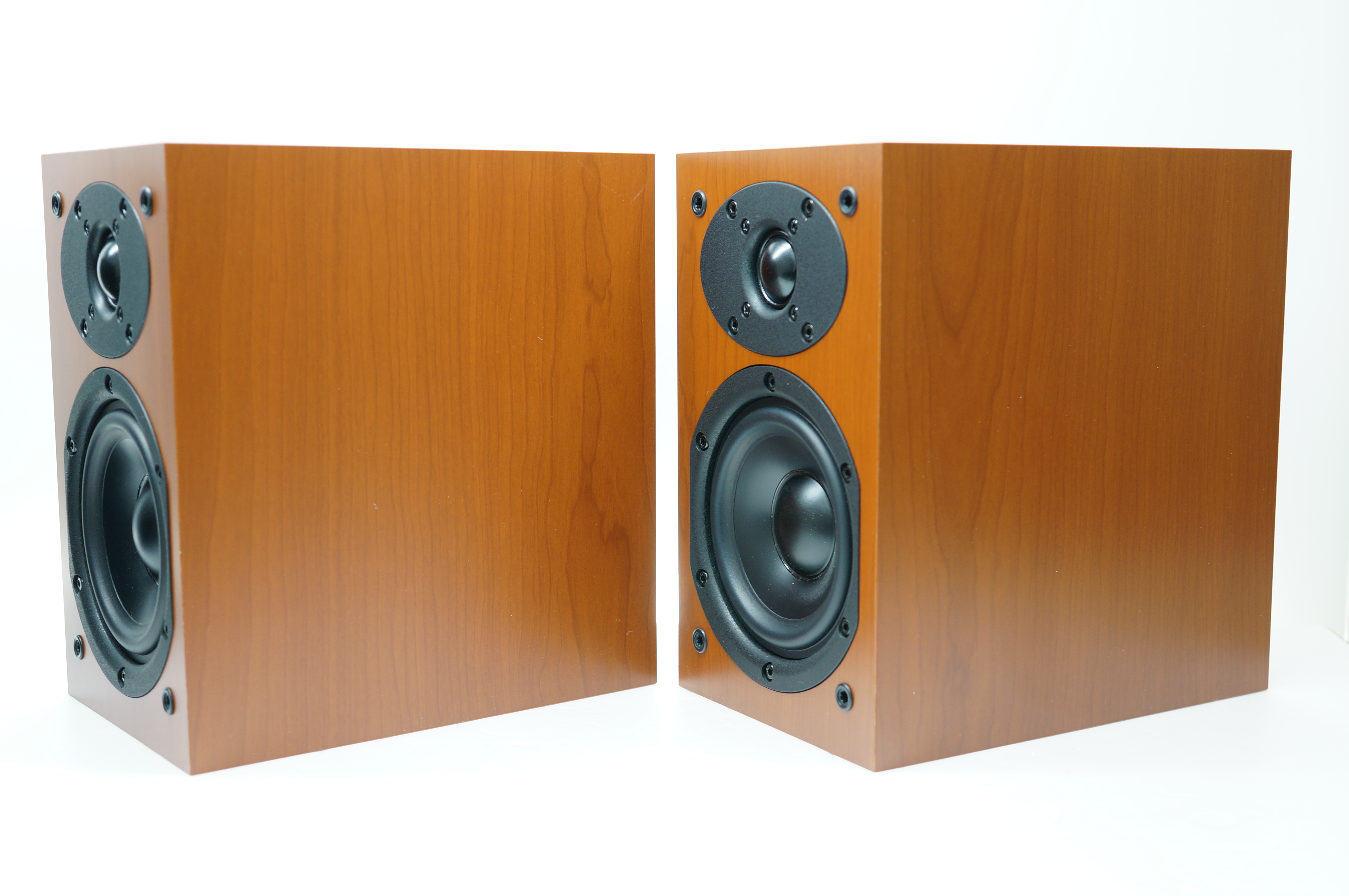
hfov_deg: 43.6
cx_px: 674
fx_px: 1684
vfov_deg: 29.8
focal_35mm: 45
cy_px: 448
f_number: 3.2
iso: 200
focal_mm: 30
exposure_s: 1/50
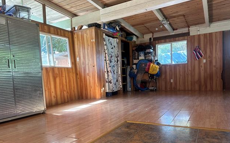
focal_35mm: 26
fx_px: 163
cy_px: 85
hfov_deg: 70.4
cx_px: 115
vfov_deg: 47.3
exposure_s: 1/121
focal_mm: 6.86
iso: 200
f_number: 1.78
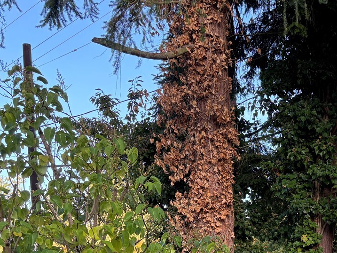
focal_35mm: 58
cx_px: 352
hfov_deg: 30.4
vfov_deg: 23.8
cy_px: 269
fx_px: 565
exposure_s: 1/156
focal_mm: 5.96
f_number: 1.6
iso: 64
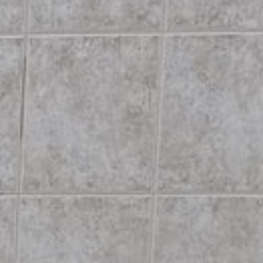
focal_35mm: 211
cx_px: -721
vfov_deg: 8.3
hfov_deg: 6.8
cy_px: 219
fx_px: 1814
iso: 160
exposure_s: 1/100
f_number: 1.8
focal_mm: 5.4
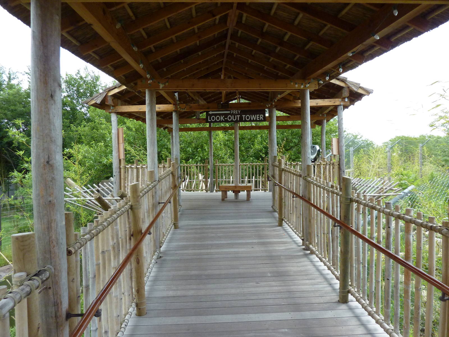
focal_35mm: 25
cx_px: 224
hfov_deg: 69.4
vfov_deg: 54.9
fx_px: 324
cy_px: 168
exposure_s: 1/500
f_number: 3.3
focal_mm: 4.1
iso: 250
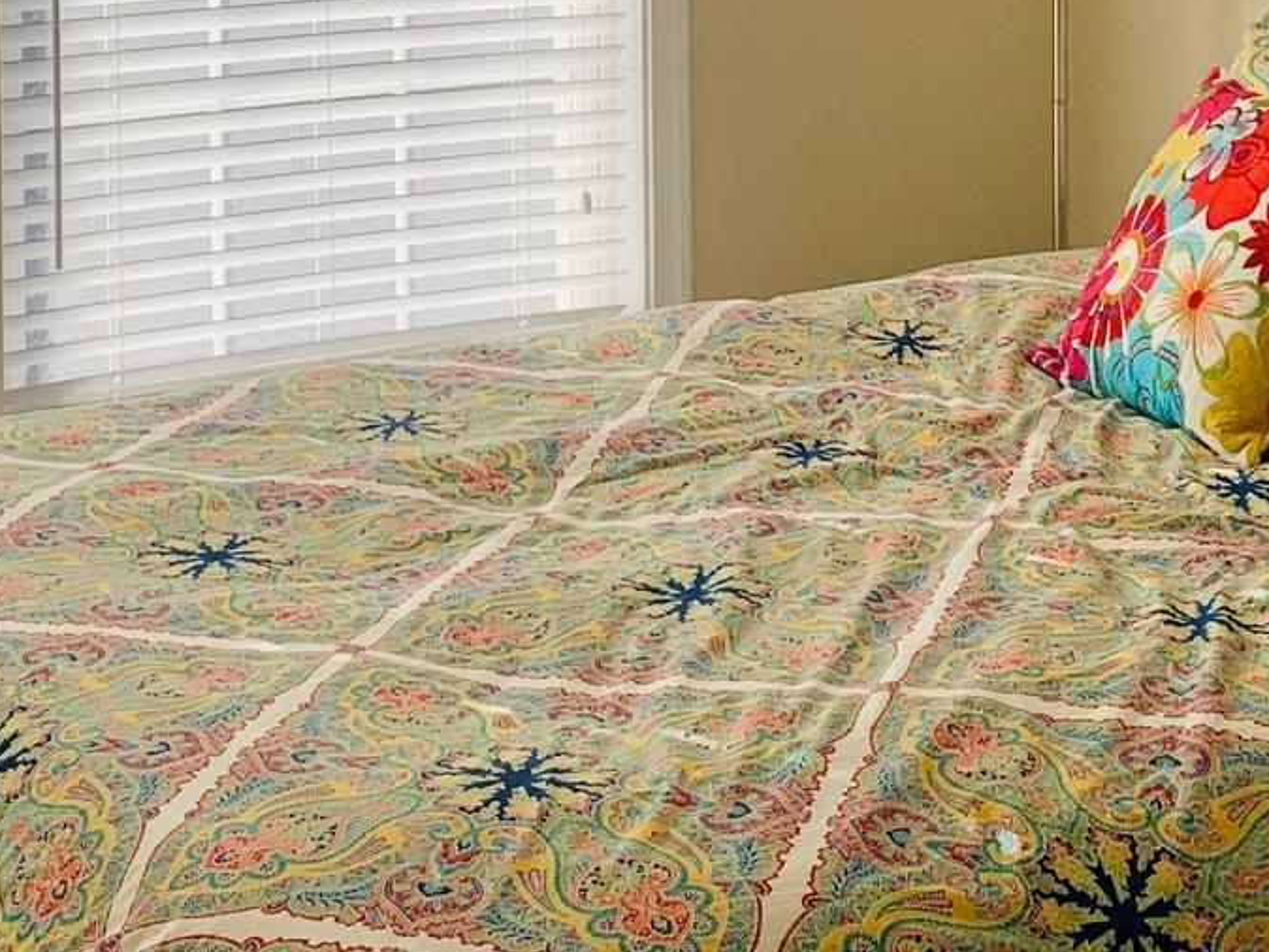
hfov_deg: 24.7
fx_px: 2897
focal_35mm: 79
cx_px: 561
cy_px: -162
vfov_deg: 17.8
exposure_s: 1/601
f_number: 1.8
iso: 25
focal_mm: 4.25
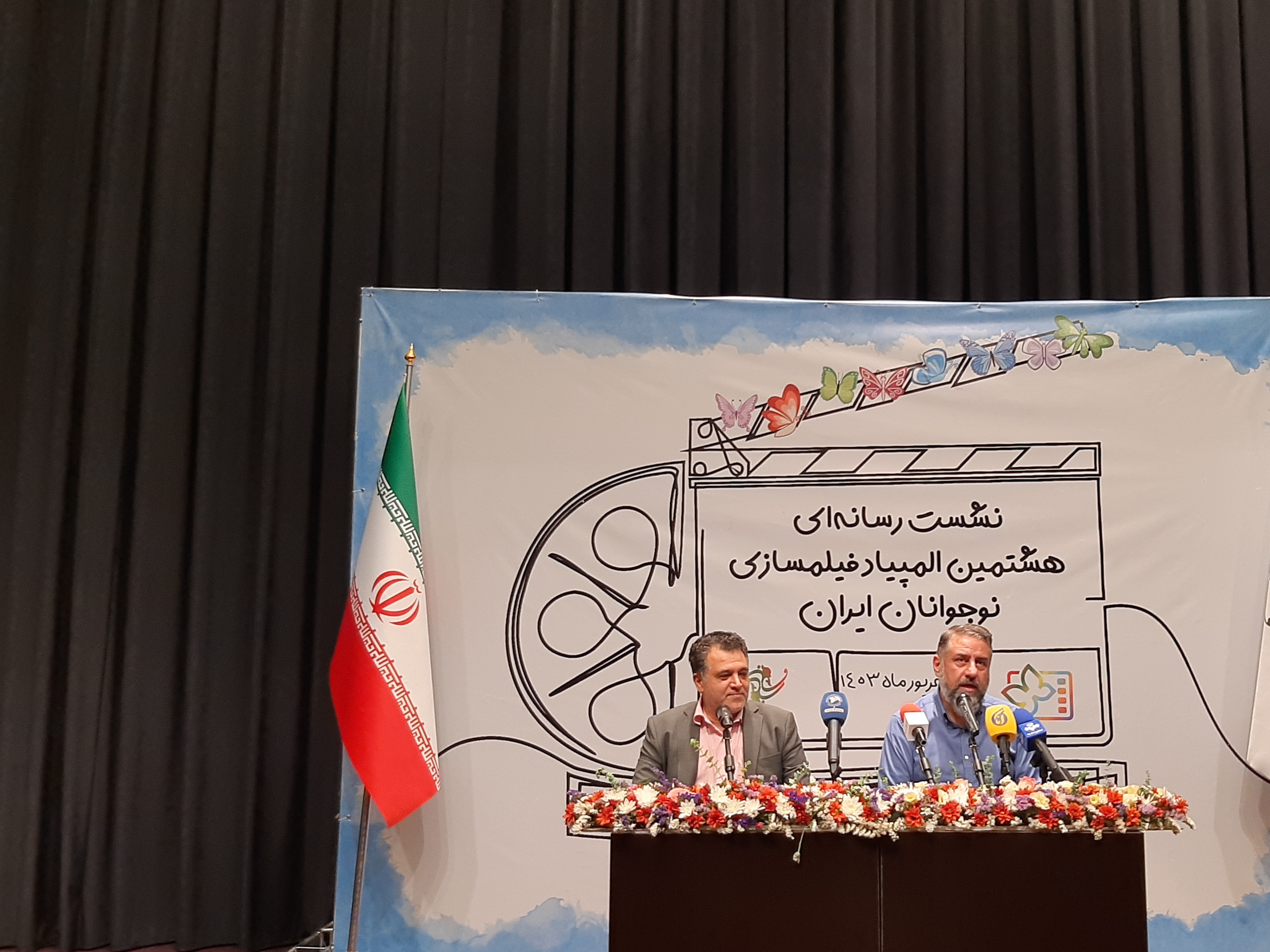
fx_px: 1247
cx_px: 777
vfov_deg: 41.8
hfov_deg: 53.5
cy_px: 507
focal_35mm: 34
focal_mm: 3.93
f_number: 1.7
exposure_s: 1/100
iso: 64
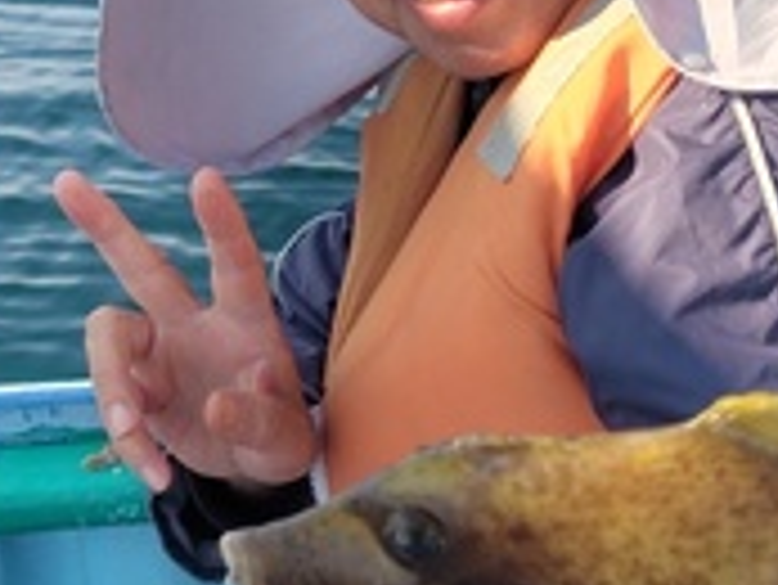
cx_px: 436
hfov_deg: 23.0
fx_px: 1912
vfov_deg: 17.4
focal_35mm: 85
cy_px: 266
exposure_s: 1/512
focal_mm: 5.6
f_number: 1.9
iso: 50
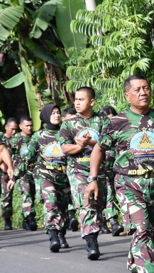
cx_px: 193
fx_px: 1380
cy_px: 136
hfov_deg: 6.3
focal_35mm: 190
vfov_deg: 11.3
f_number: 8
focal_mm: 80
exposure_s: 1/500
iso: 560
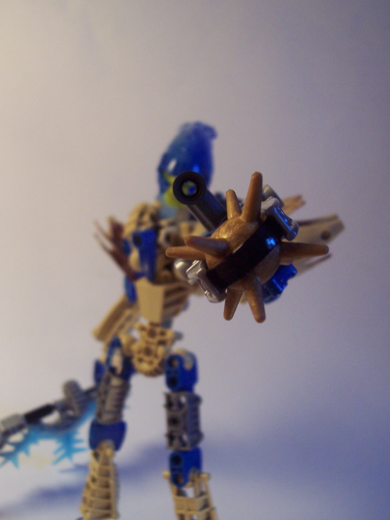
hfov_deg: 33.6
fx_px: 646
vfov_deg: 43.8
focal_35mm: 43
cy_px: 274
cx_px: 196
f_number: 3.4
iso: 200
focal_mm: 8
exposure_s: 1/30
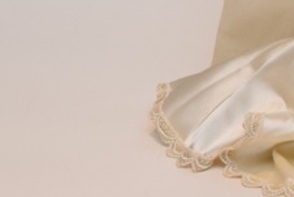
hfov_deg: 6.7
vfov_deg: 4.5
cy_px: -196
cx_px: 389
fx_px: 2492
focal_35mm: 305
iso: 800
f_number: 5
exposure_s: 1/100
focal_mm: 46
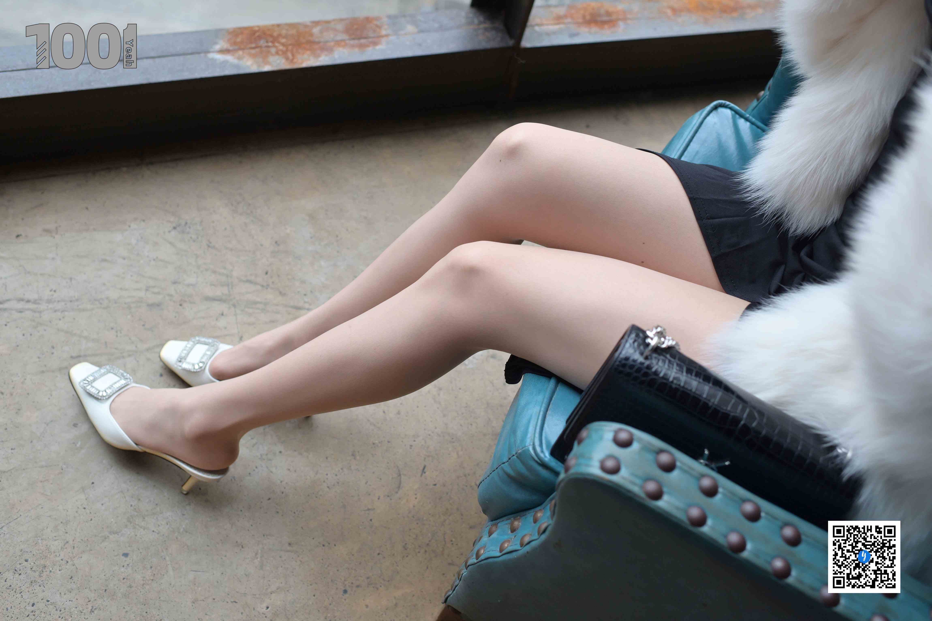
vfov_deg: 37.9
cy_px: 310
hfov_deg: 54.4
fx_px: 906
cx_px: 466
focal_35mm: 35
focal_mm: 35
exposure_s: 1/250
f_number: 4
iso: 800
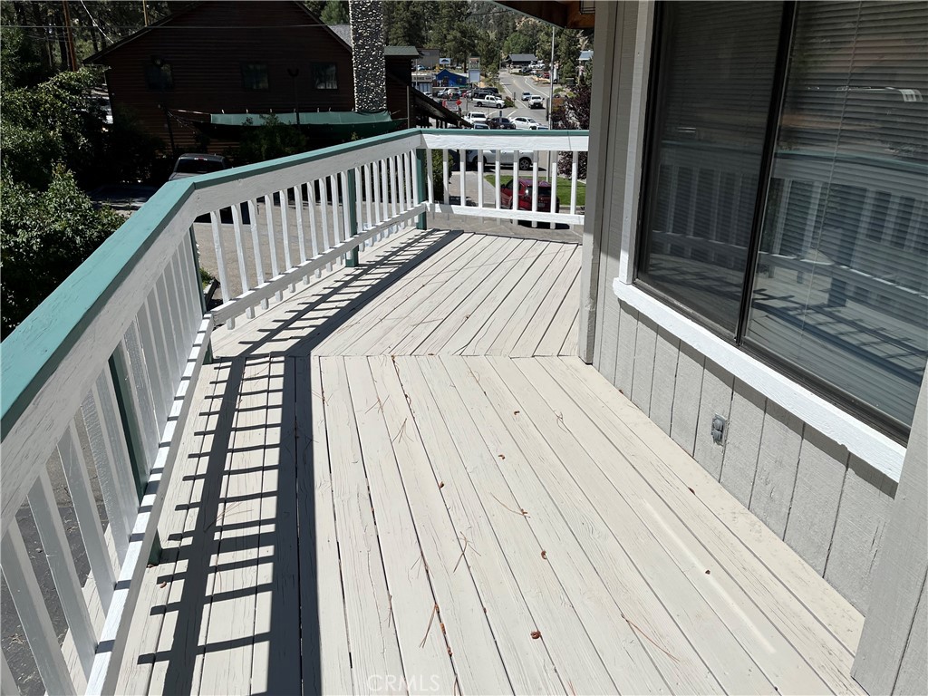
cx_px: 464
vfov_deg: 53.1
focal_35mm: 26
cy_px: 348
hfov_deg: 67.3
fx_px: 697
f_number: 1.6
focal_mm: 5.1
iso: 50
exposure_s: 1/7353
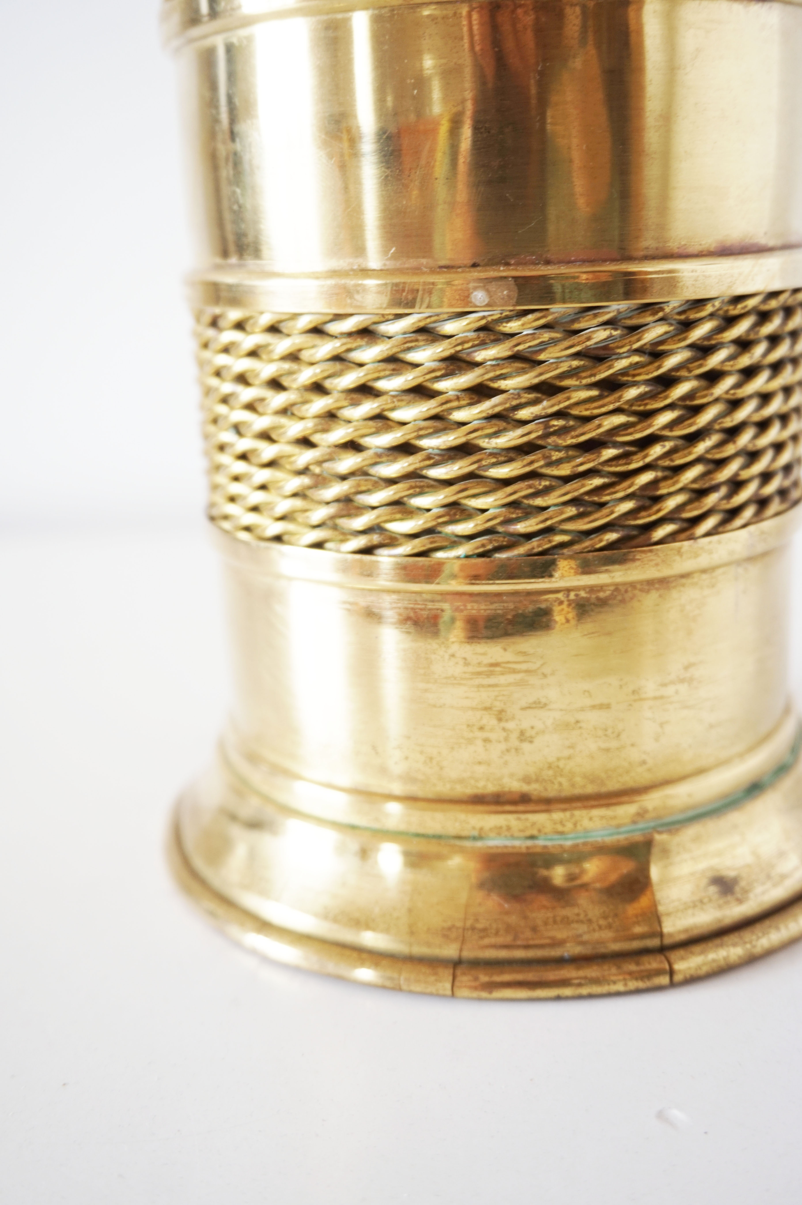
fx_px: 1204
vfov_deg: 53.2
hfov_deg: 36.8
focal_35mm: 36
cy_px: 602
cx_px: 401
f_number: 4.5
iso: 200
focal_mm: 24
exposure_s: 1/60
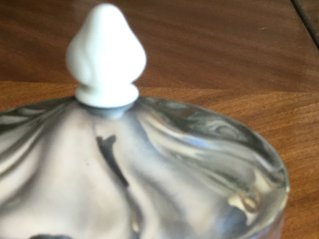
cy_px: 197
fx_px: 590
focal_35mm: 64
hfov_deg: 30.0
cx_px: 106
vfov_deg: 22.6
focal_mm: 3.3
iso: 50
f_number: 2.4
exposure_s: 1/33
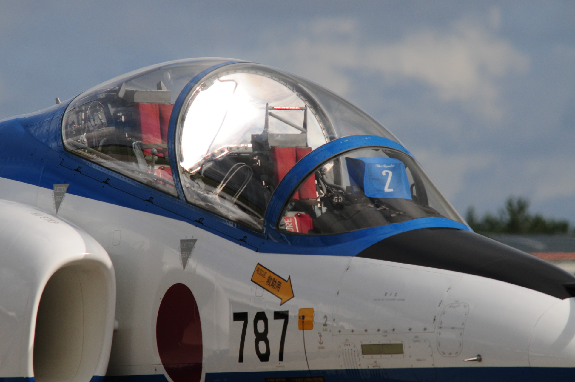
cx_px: 288
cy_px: 191
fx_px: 9572
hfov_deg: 3.4
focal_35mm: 600
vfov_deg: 2.3
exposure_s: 1/1600
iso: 400
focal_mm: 400
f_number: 8
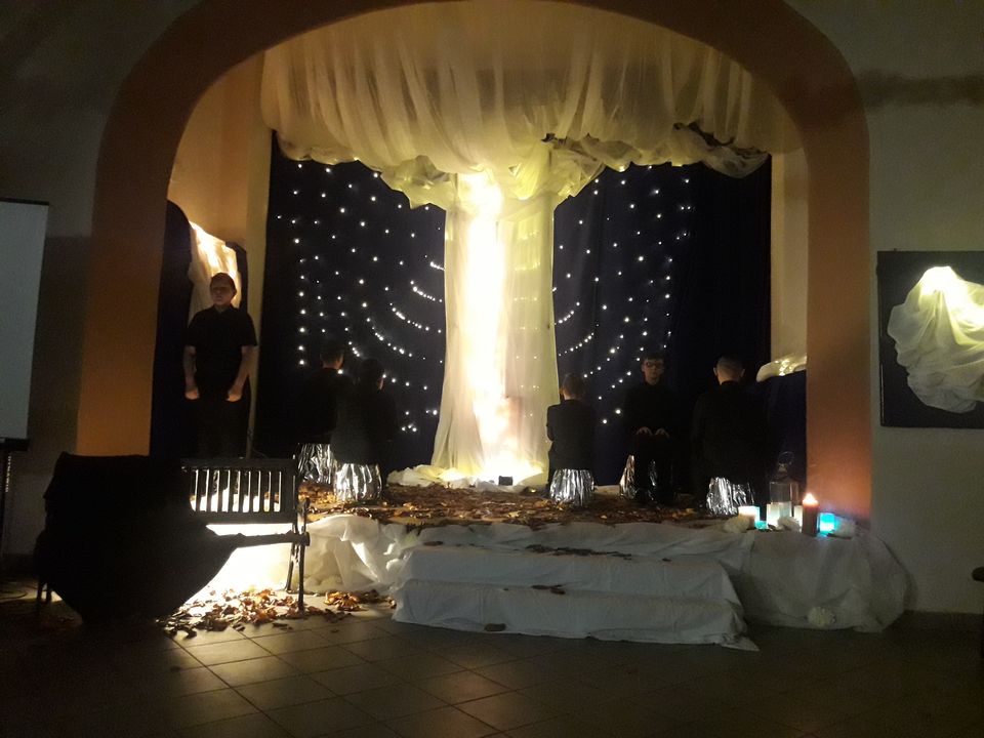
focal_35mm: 28
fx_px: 796
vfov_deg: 49.7
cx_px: 492
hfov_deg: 63.4
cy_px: 369
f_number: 1.9
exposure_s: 1/17
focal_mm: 3.7
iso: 800
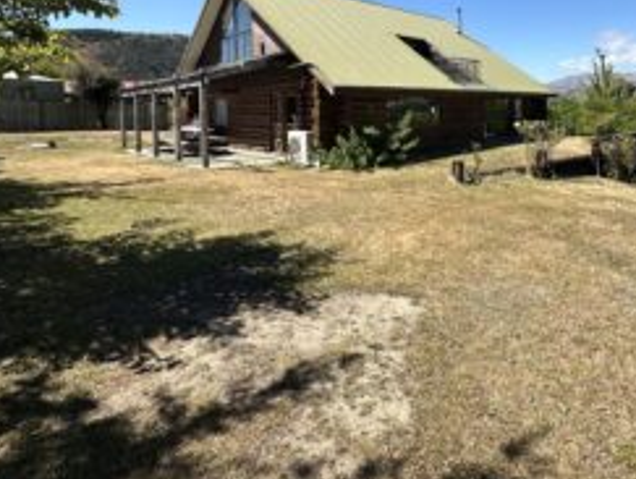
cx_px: 382
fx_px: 423
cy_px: 120
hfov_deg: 73.0
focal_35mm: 23
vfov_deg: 56.2
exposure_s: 1/1575
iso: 40
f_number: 2.2
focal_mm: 2.22
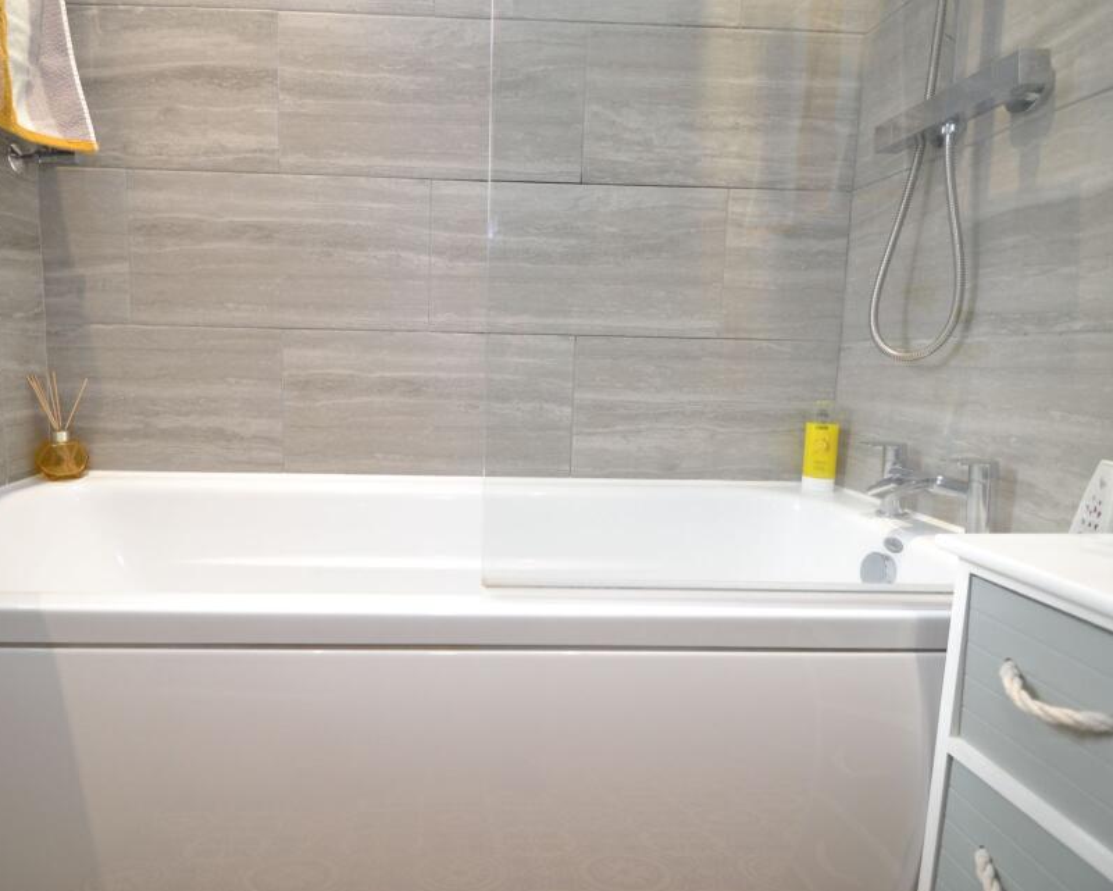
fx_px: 593
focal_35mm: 18
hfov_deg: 85.8
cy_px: 419
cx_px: 479
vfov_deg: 73.7
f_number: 3.5
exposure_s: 1/60
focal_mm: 10
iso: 560
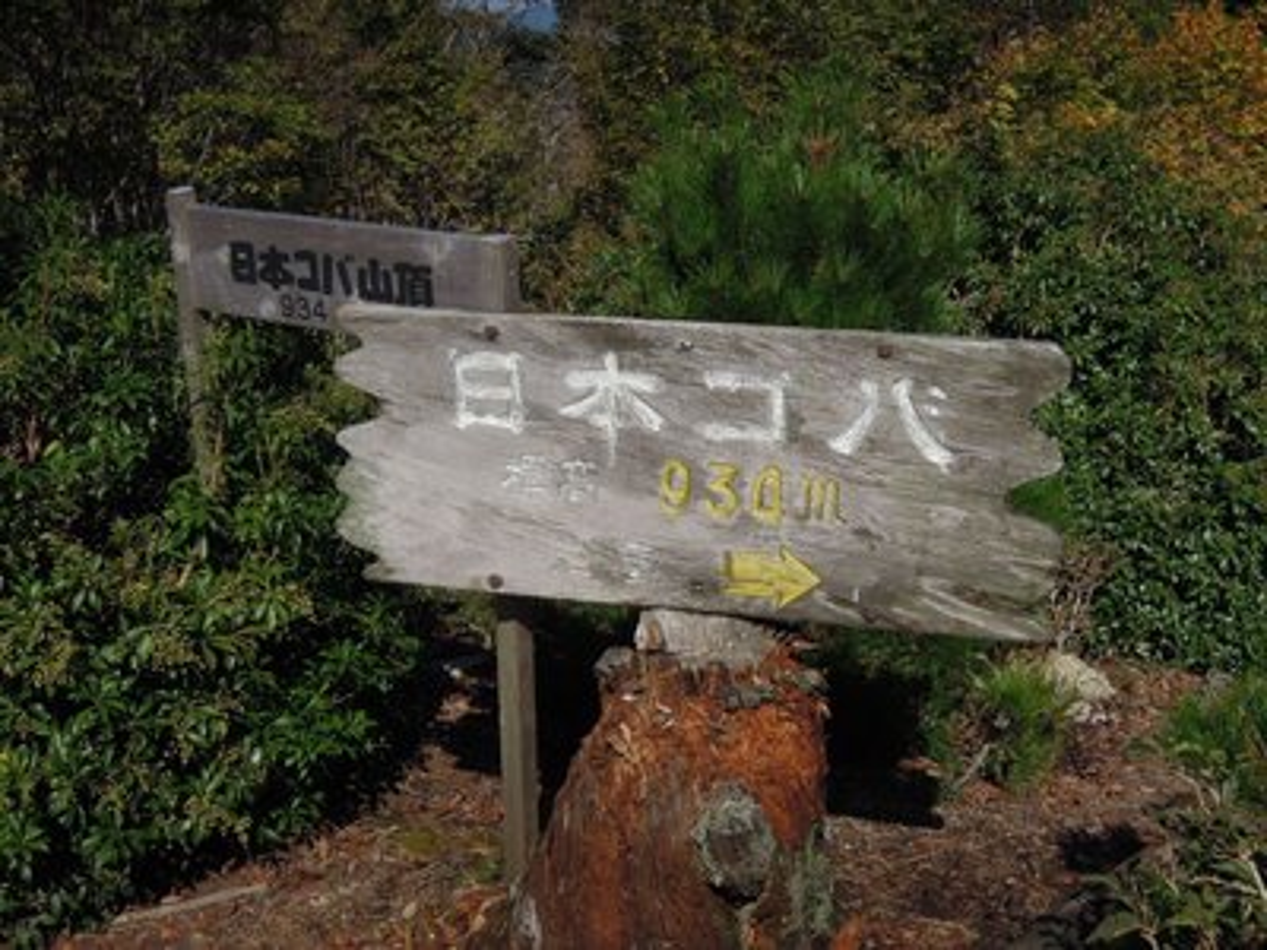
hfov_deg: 42.1
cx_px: 634
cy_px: 475
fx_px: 1647
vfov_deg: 32.2
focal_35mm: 45
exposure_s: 1/1600
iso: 160
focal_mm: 8.1
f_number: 4.5
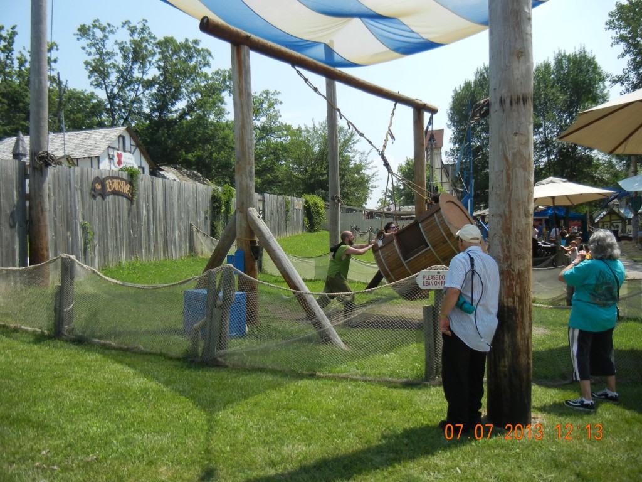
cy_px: 241
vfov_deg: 46.8
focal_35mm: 30
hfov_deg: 60.0
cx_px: 321
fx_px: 556
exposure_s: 1/324
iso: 160
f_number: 7
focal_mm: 5.4
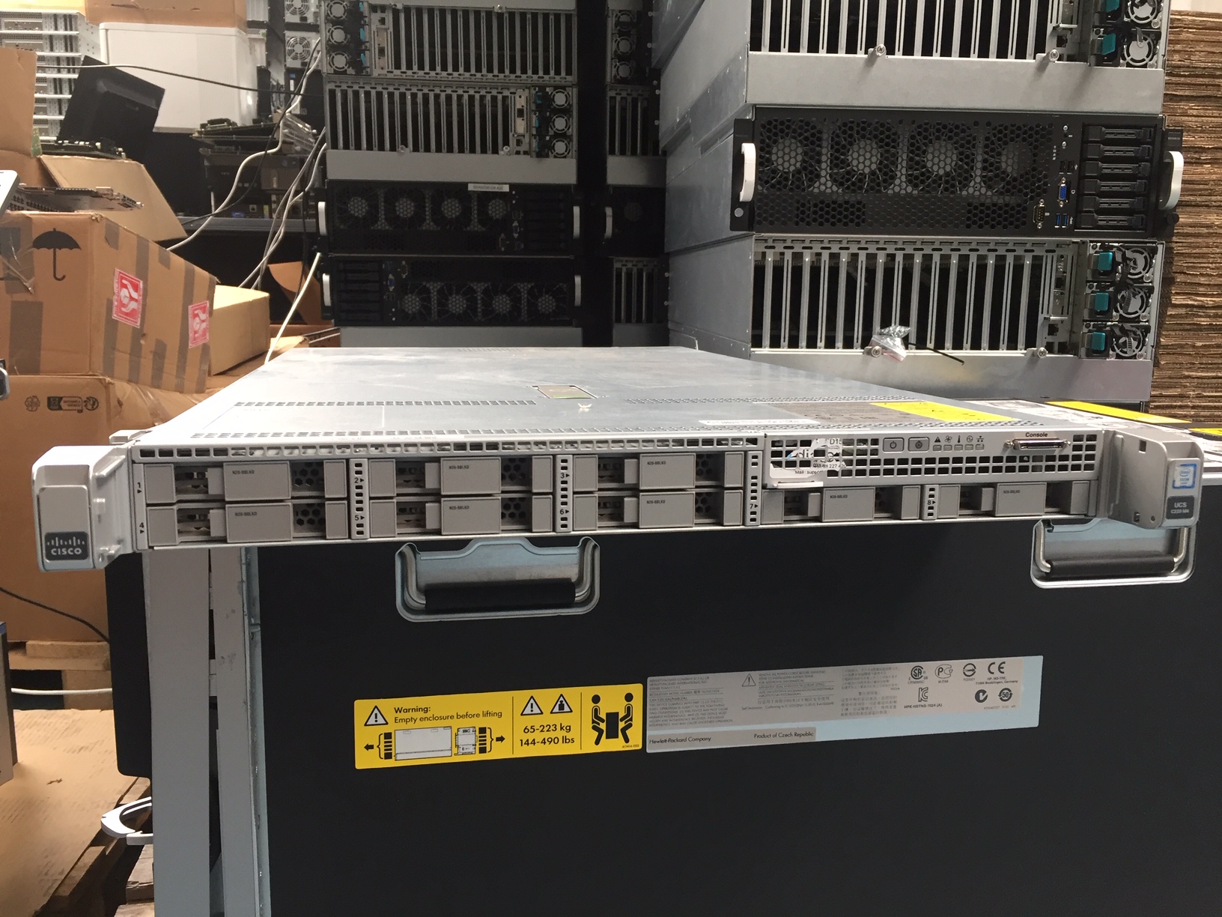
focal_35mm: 29
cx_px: 611
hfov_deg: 61.7
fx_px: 1024
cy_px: 458
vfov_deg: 48.2
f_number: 2.2
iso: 100
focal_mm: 4.15
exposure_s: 1/33
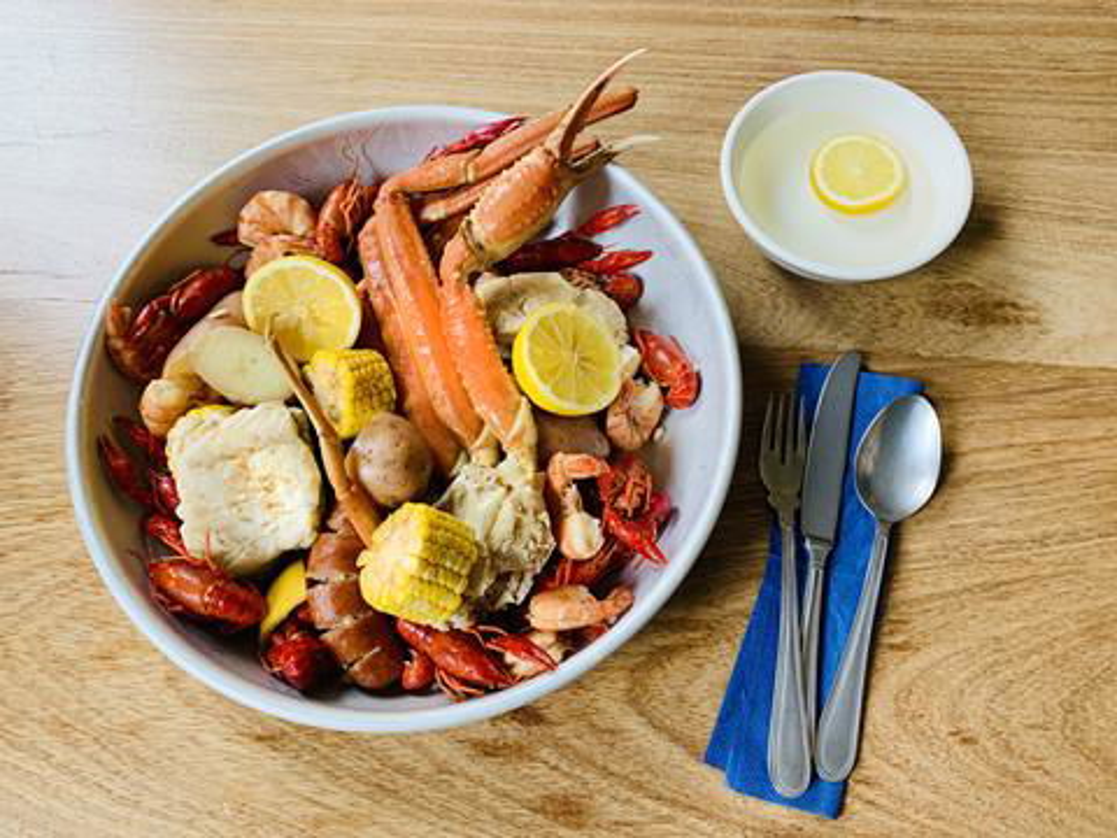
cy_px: 419
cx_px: 558
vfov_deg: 53.1
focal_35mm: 26
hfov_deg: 67.3
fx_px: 839
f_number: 1.8
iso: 125
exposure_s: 1/60
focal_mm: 4.25
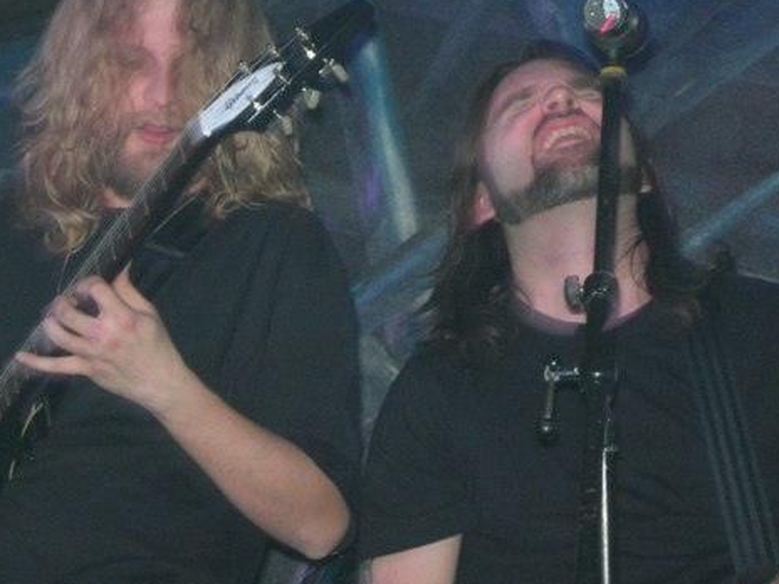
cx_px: 359
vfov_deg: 9.5
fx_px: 3511
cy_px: 260
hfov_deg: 12.7
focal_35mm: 156
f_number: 4.9
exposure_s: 1/60.1
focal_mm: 23.4
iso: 200
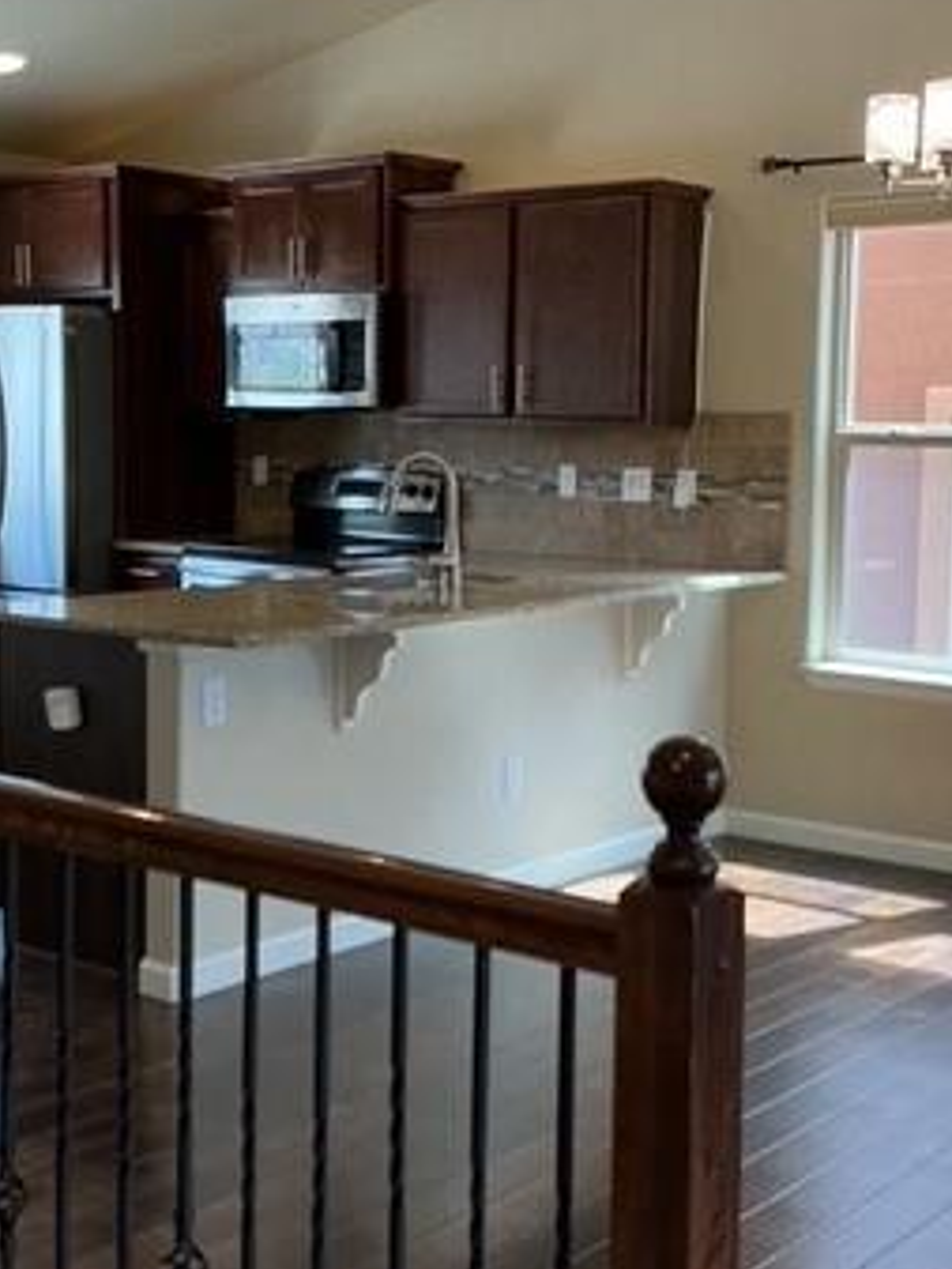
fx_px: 2016
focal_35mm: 55
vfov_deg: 34.9
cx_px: 474
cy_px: 606
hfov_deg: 26.6
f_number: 1.8
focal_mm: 3
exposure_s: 1/120
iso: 50
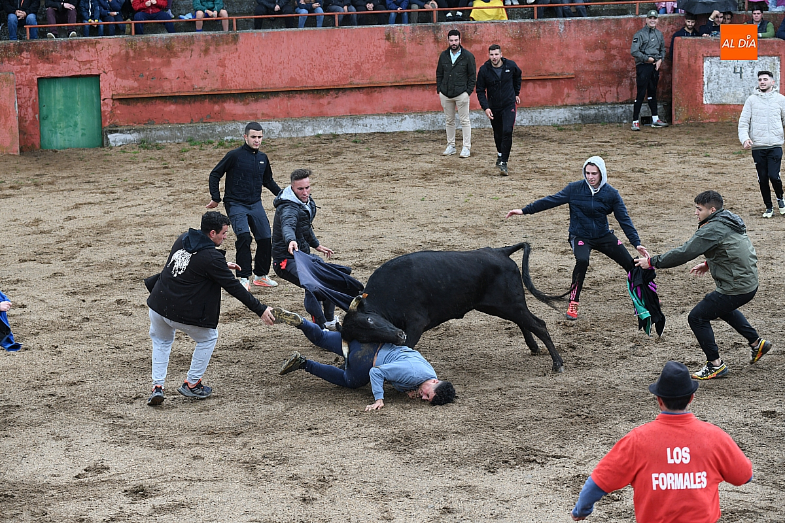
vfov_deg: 13.7
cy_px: 262
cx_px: 392
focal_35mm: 100
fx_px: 2180
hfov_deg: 20.4
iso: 800
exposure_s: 1/400
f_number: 5.6
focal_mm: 100
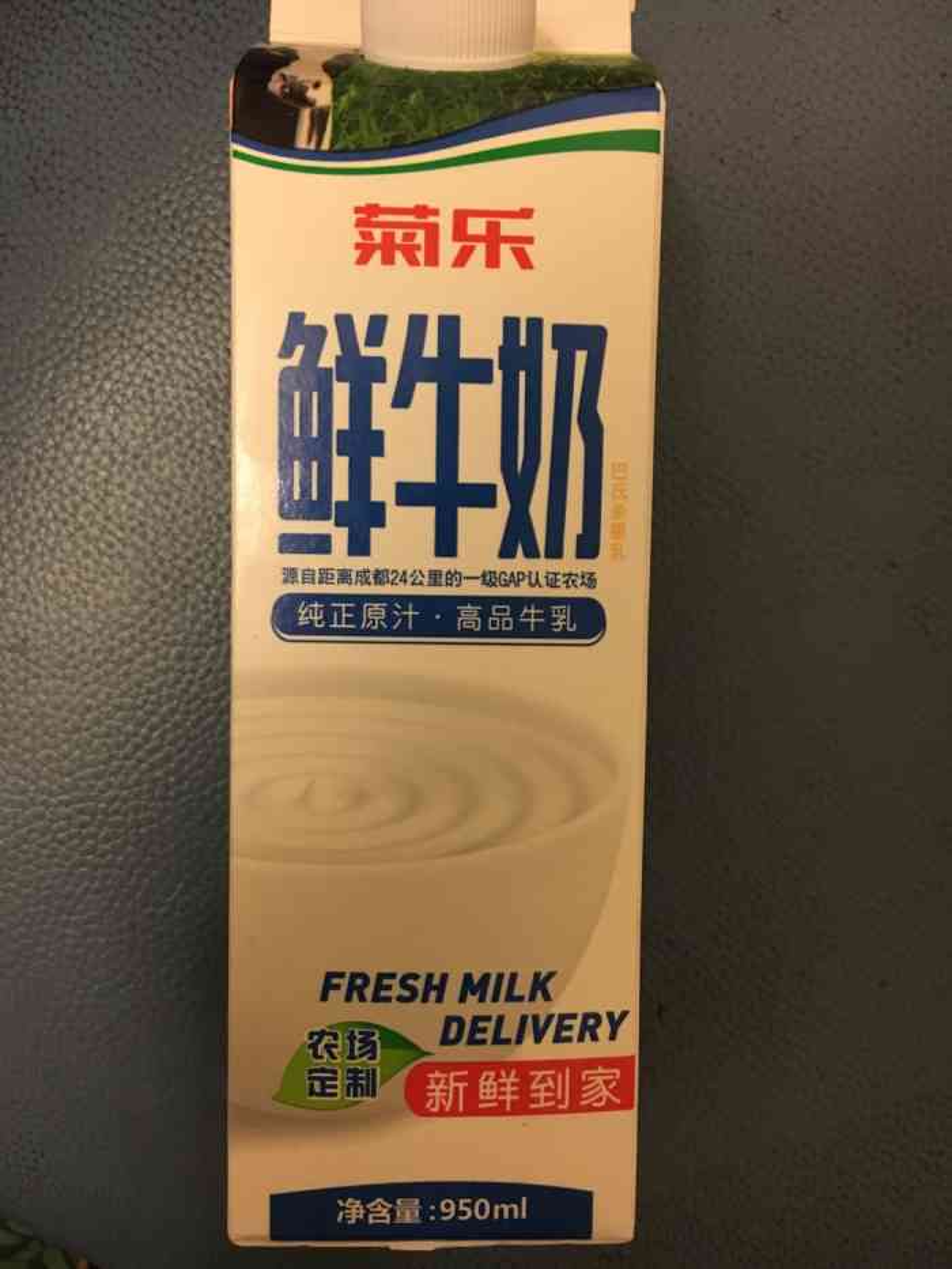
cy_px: 634
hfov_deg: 48.2
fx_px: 1063
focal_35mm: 29
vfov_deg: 61.7
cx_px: 476
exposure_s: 1/20
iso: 200
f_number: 2.2
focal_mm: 4.15
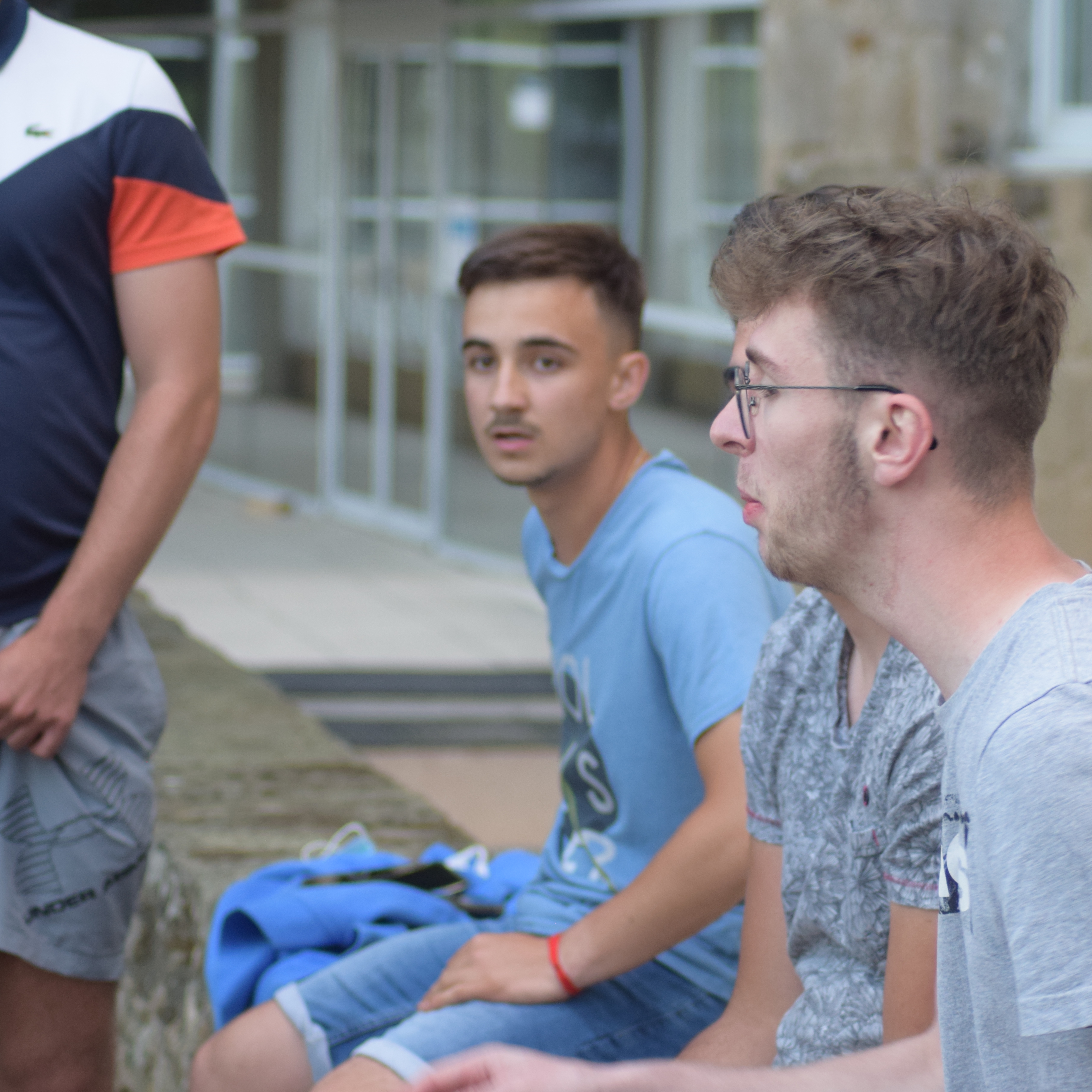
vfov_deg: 11.3
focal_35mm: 155
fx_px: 5532
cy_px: 491
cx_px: 826
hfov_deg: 11.2
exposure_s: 1/160
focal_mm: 70
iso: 800
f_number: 4
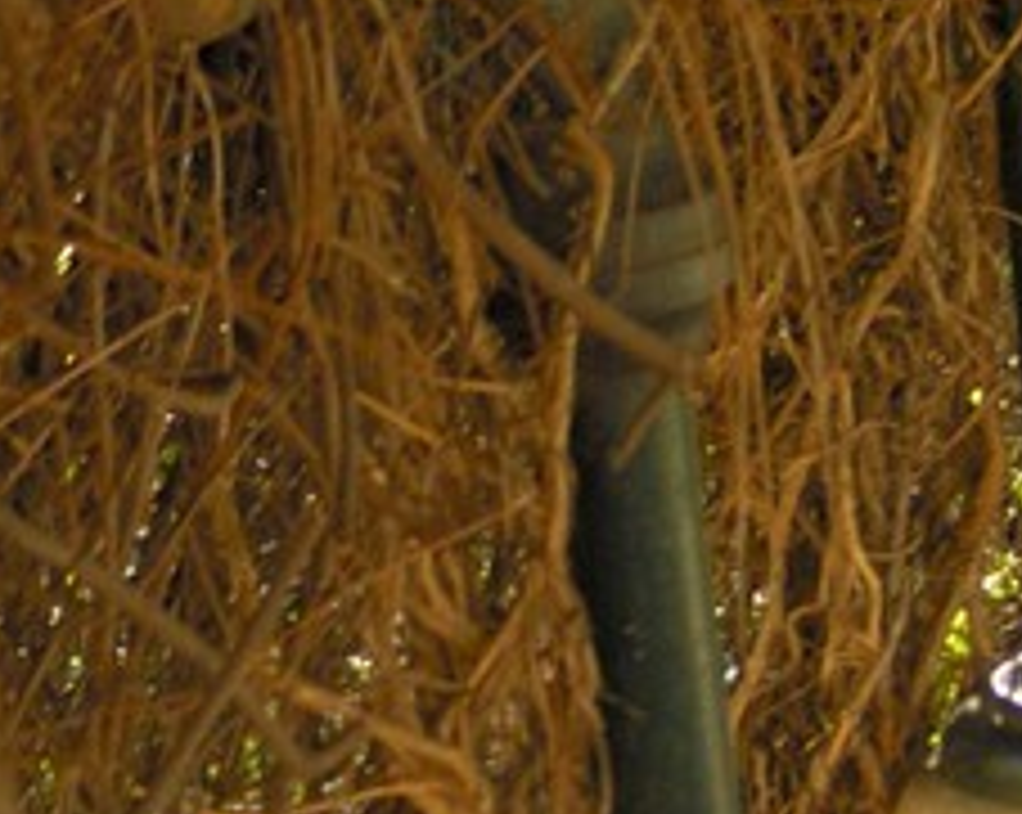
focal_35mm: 278
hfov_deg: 6.3
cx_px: 3152
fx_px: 8398
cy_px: 1228
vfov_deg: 5.5
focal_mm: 28
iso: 160
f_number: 4
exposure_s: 1/100
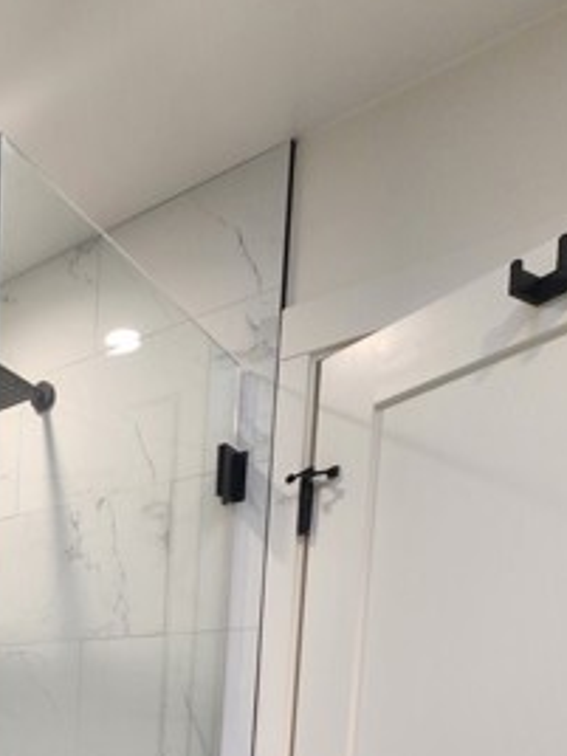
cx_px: -25
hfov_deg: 39.0
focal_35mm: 31
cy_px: 798
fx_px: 677
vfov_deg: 46.1
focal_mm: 2.2
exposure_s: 1/60
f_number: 2.2
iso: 160
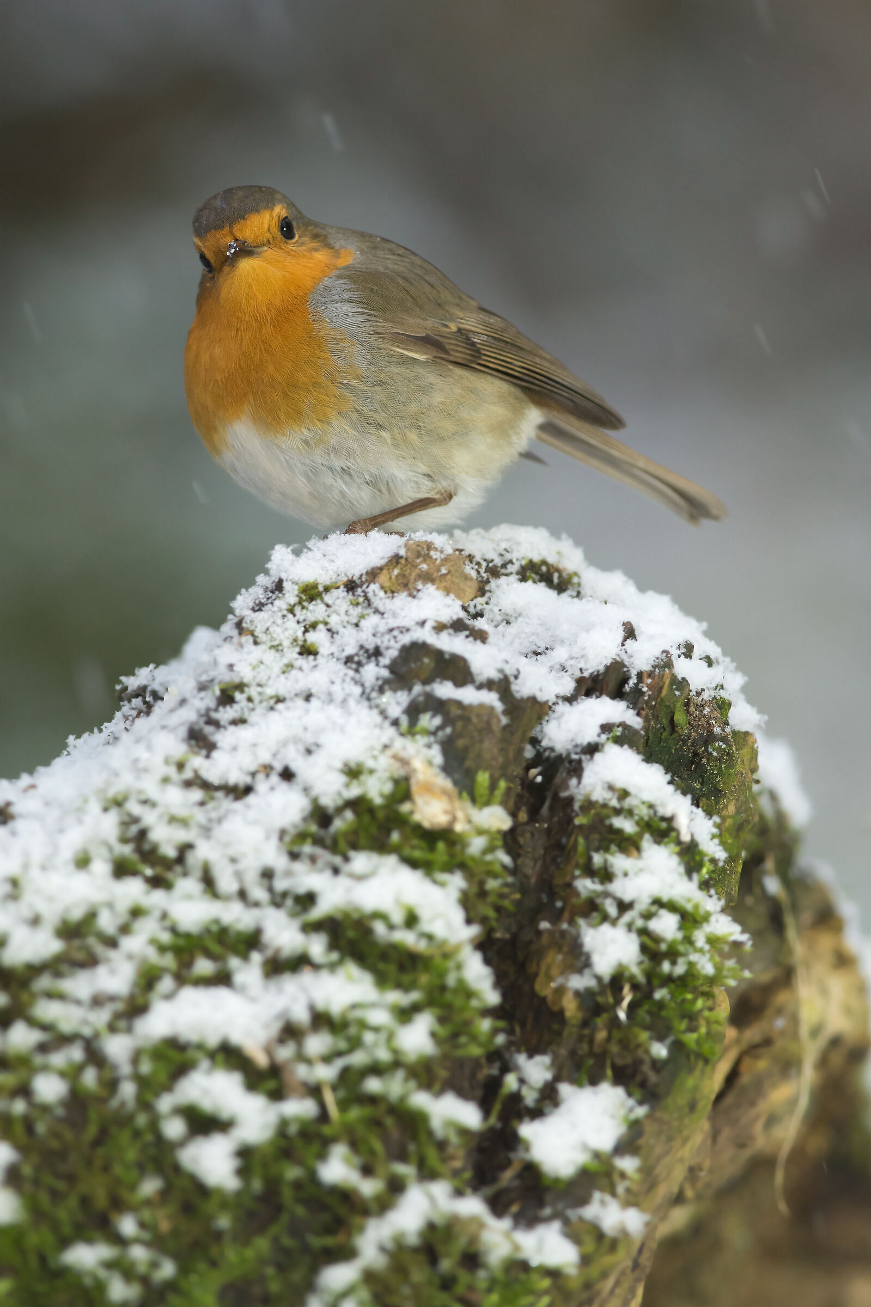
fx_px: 16337
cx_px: 436
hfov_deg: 3.1
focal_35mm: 450
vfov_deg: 4.6
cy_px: 654
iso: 1000
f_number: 6.3
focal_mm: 300
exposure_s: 1/160
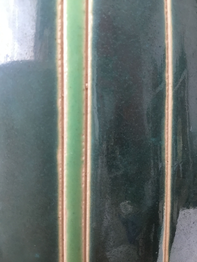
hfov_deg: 45.4
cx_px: 98
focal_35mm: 31
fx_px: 235
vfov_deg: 58.4
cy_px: 131
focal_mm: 3.3
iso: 100
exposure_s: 1/33
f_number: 2.4
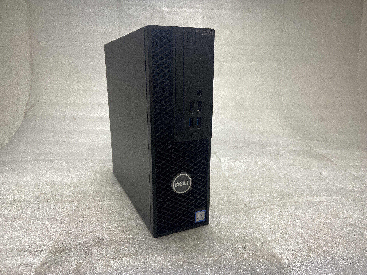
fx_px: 276
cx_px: 184
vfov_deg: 53.1
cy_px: 138
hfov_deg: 67.3
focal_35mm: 26
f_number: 1.8
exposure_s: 1/120
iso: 64
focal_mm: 4.25
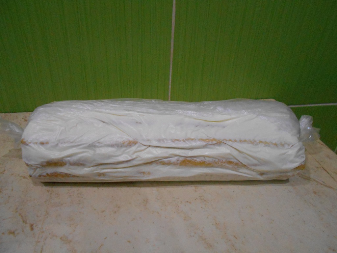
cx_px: 168
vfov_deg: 53.1
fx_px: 253
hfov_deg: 67.3
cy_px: 126
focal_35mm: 26
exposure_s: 1/50
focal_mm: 4.6
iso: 800
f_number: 3.2
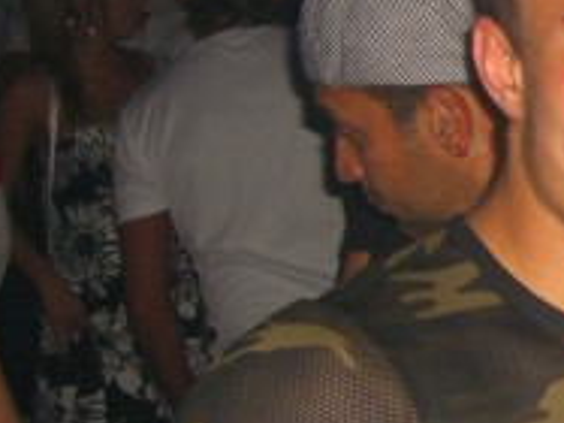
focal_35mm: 122
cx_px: 887
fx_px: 1986
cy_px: 208
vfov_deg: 12.1
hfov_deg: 14.8
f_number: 2.8
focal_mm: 7.9
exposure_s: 1/60
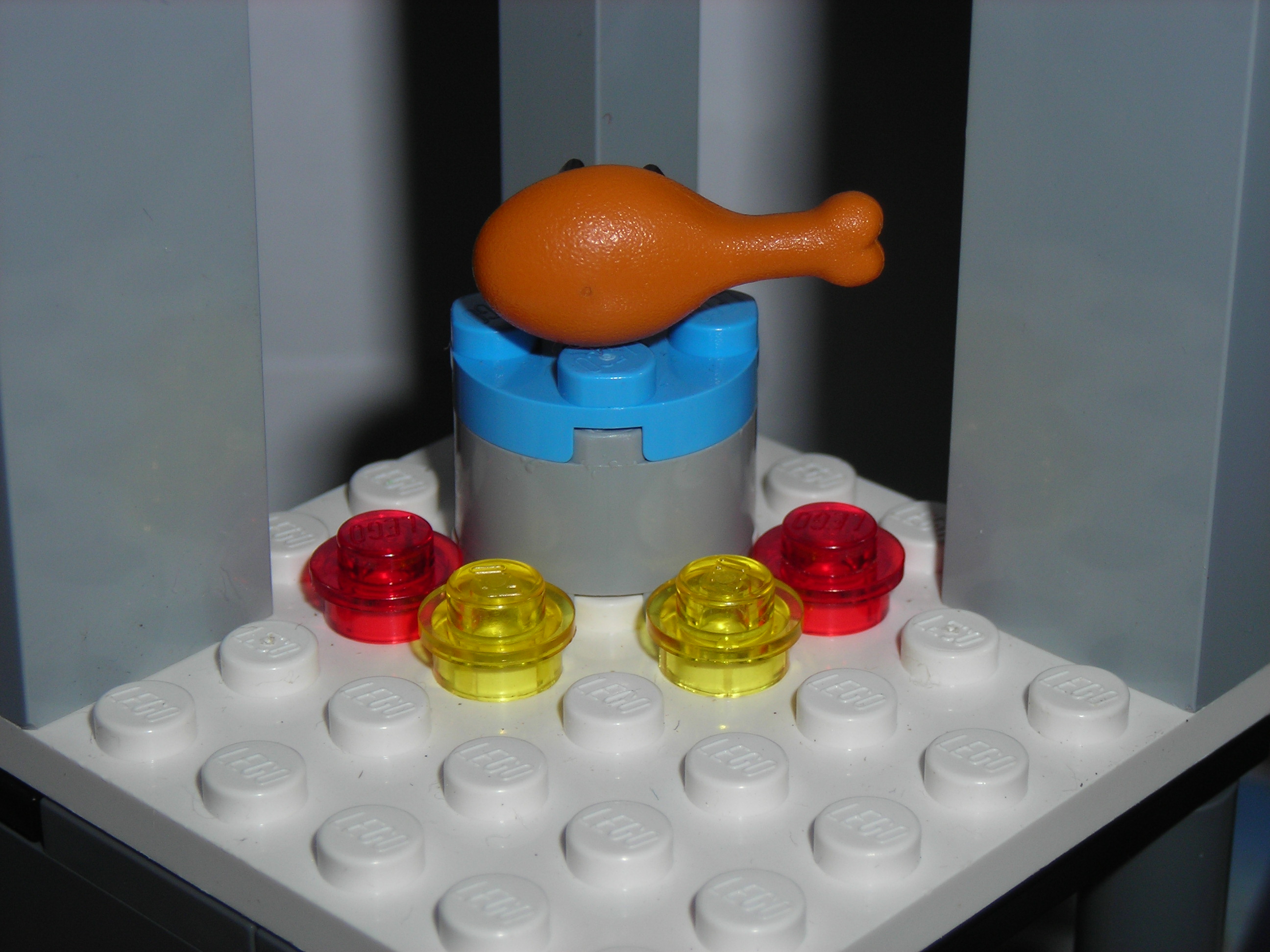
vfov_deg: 14.4
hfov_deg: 19.1
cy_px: 476
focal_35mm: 103
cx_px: 635
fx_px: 3779
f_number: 9.9
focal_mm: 17
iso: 50
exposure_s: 1/60.1
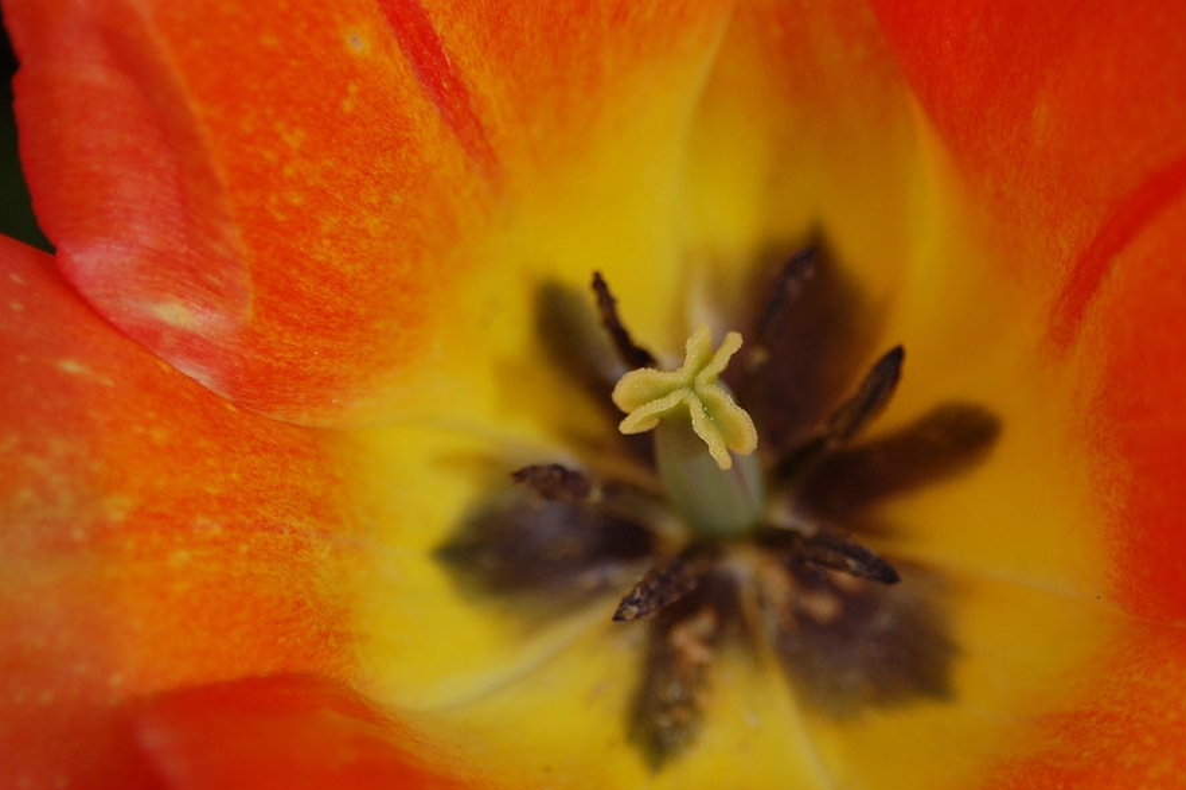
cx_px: 666
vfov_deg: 10.5
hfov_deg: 15.7
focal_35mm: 131
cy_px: 361
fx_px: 4299
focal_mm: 75
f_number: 4.5
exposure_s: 1/1250
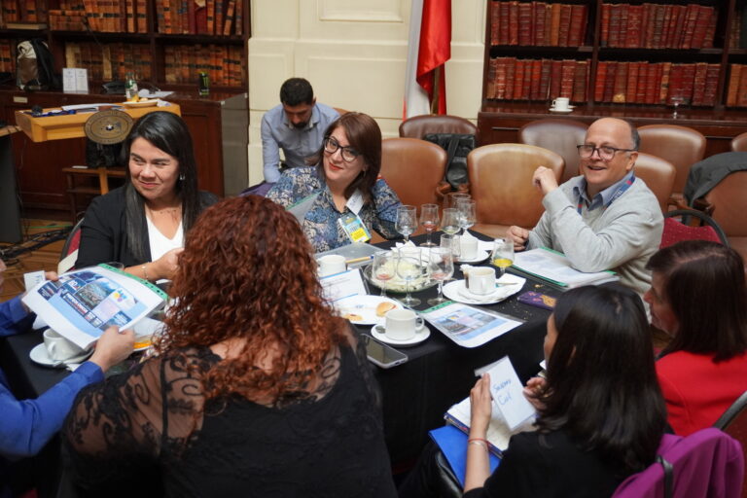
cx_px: 374
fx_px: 809
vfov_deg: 34.2
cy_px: 249
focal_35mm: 39
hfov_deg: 49.6
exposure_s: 1/160
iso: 1600
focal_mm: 26
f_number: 4.5
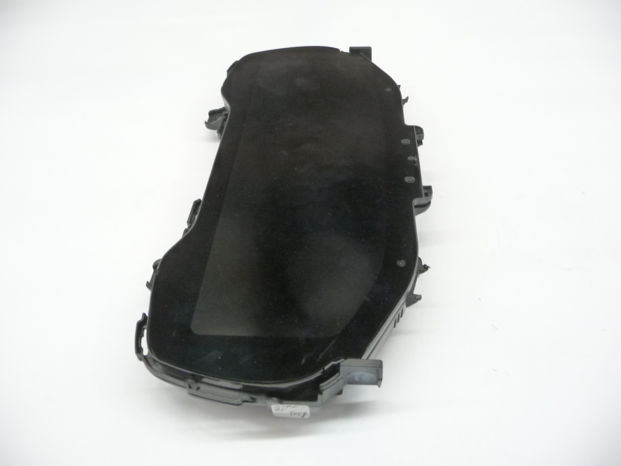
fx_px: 502
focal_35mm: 28
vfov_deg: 49.7
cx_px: 310
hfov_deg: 63.4
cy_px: 233
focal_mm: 4.7
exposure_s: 1/25
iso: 400
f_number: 3.3
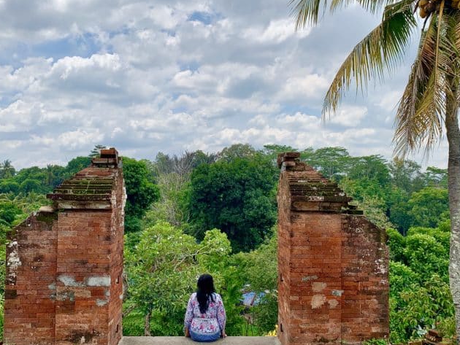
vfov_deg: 43.0
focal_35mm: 33
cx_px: 228
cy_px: 170
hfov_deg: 55.3
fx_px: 439
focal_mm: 4.25
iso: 25
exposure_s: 1/3650
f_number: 1.8
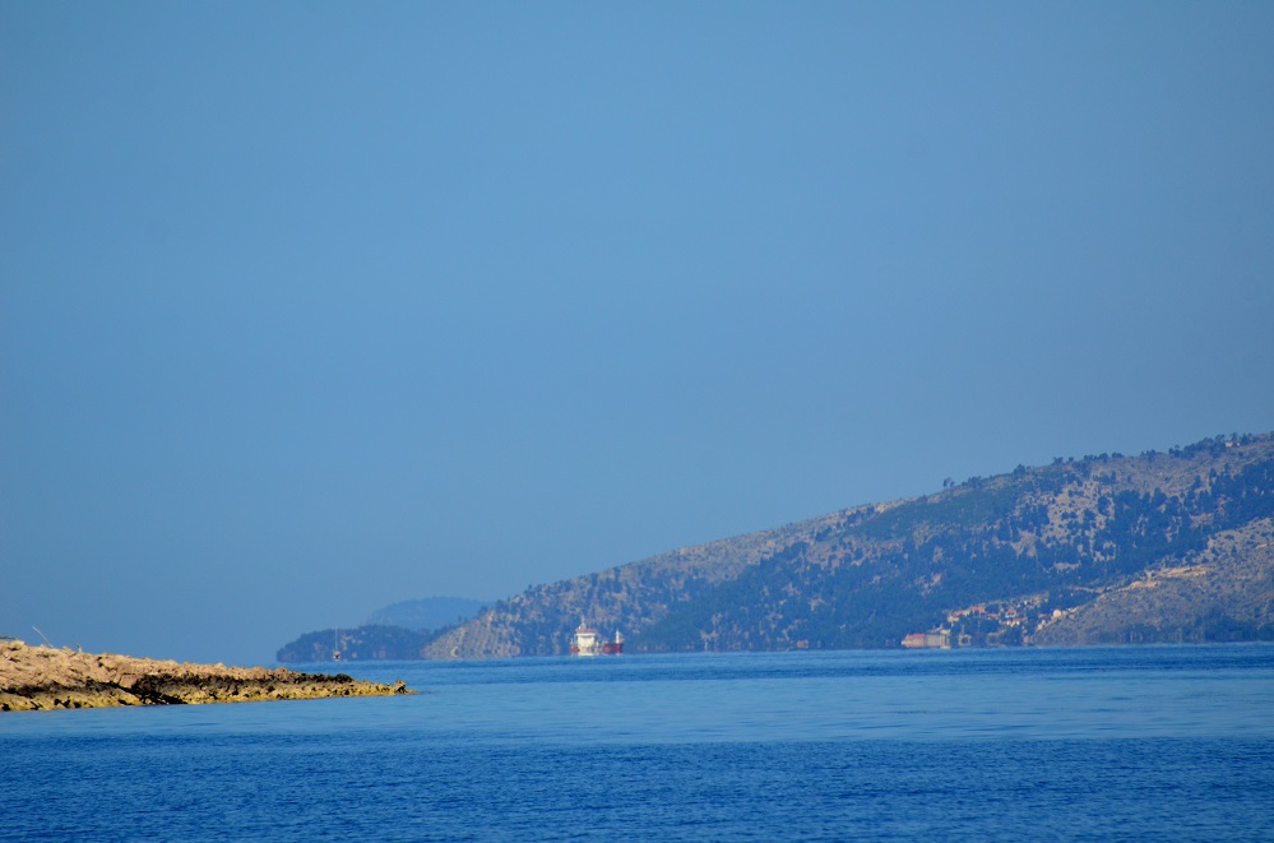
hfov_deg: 5.3
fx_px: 13769
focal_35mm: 390
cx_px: 637
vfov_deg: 3.5
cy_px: 422
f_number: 5.6
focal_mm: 260
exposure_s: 1/2500
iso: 400
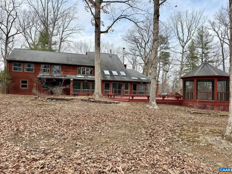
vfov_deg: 56.8
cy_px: 87
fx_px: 161
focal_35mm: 24
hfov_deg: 71.6
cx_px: 116
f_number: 1.78
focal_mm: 6.76
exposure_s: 1/2053
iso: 80
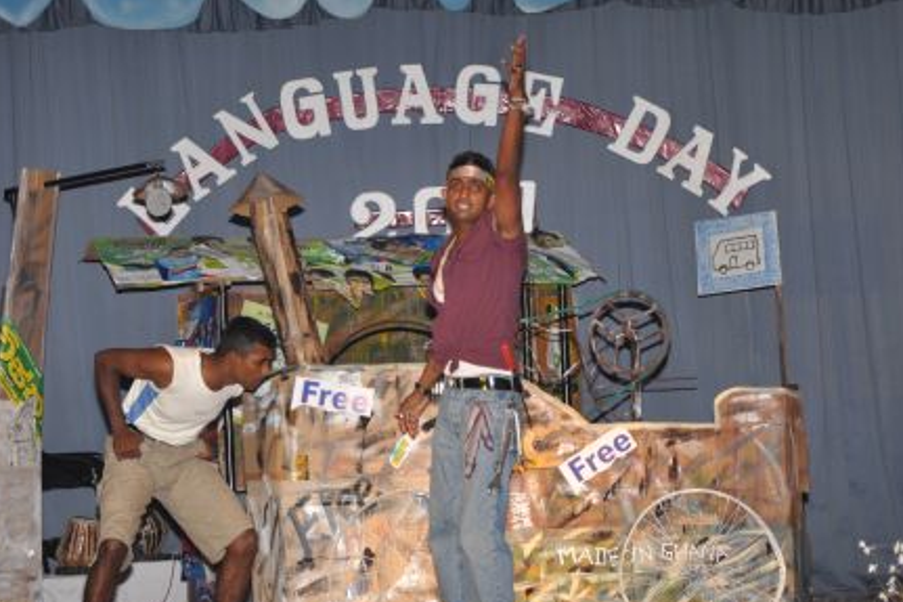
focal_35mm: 121
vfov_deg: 11.3
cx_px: 404
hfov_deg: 16.9
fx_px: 3034
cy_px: 279
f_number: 5.6
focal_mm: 58
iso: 200
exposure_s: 1/100
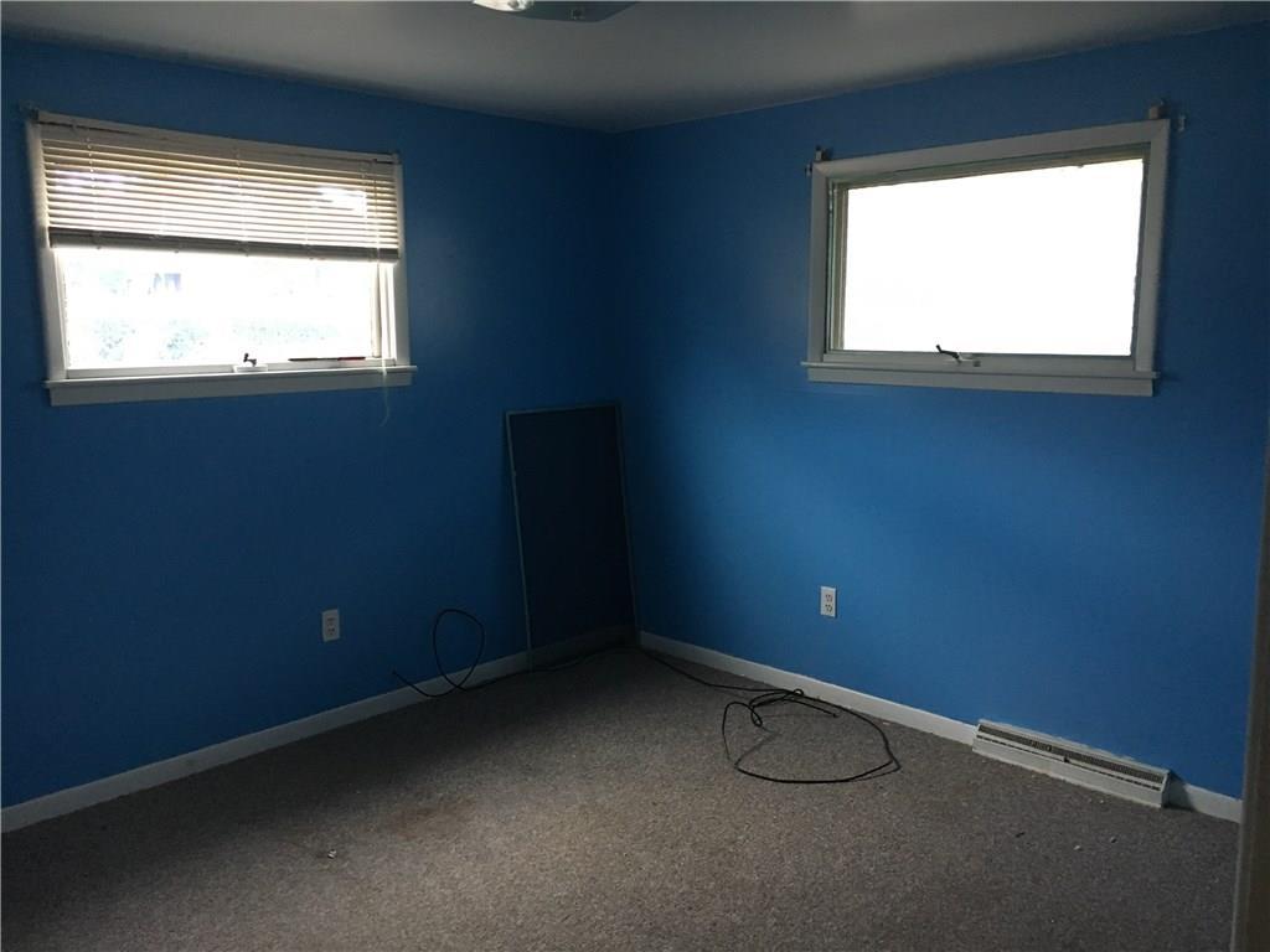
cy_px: 476
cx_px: 635
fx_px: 1064
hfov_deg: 61.7
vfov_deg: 48.2
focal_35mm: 29
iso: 160
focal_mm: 4.15
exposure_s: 1/30
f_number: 2.2
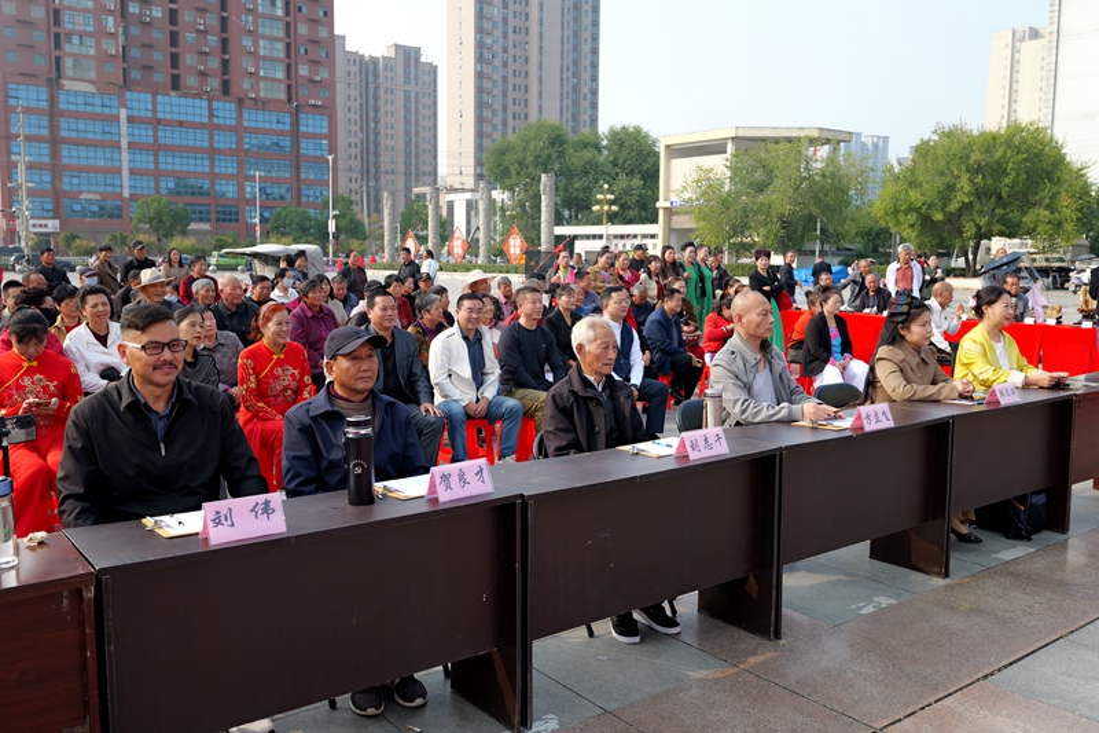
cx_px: 550
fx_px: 946
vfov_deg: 42.3
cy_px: 366
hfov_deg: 60.3
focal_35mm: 31
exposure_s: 1/250
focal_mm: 31
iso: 100
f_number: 4.5
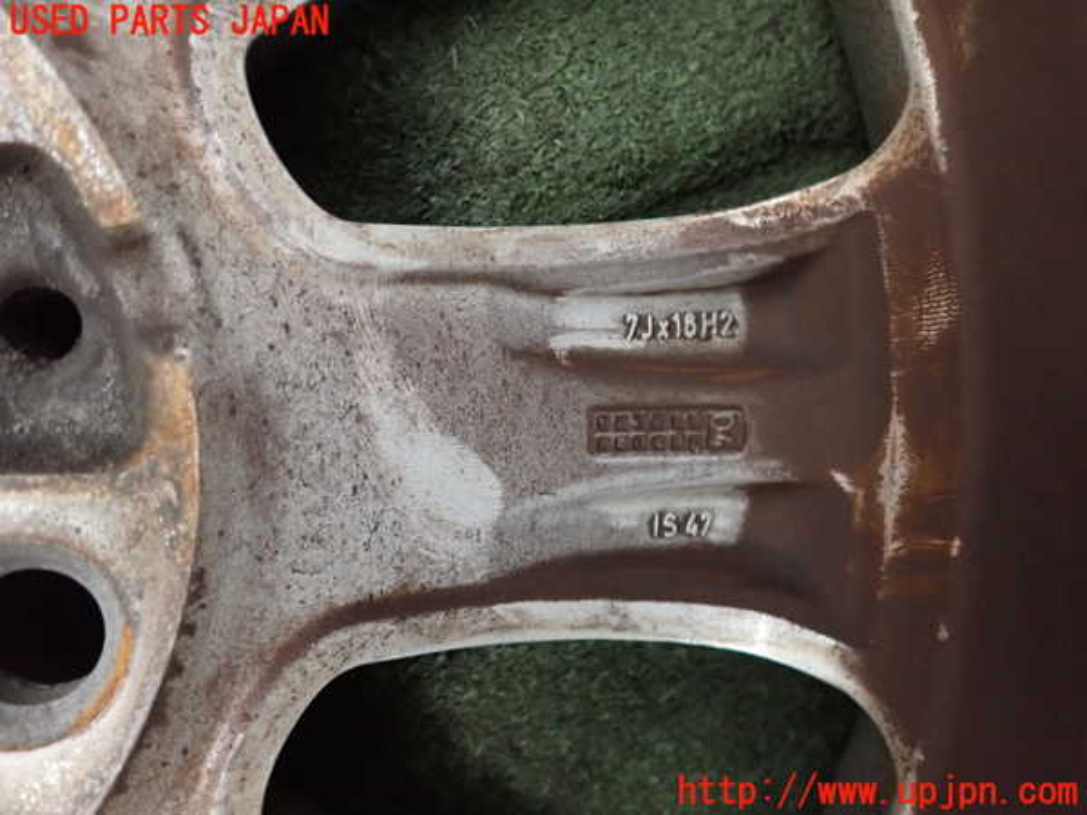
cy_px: 408
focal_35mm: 25
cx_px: 544
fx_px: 785
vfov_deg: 54.9
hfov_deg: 69.4
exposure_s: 1/30
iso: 800
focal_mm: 4.5
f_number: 2
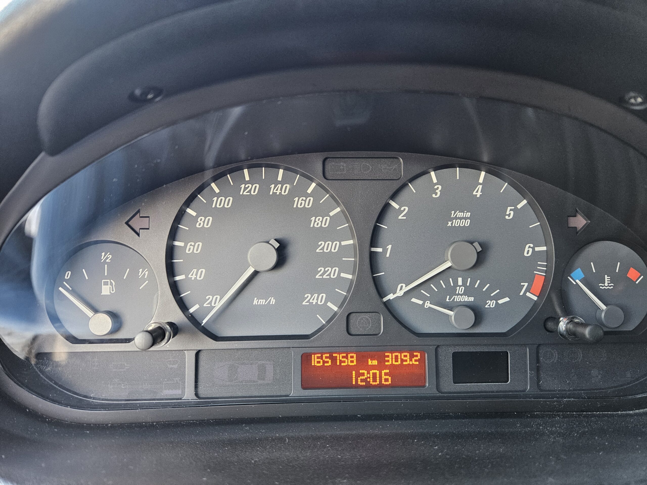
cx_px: 324
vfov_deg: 58.9
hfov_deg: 73.9
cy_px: 242
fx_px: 430
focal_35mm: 23
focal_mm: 5.4
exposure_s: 1/100
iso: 250
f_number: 1.8
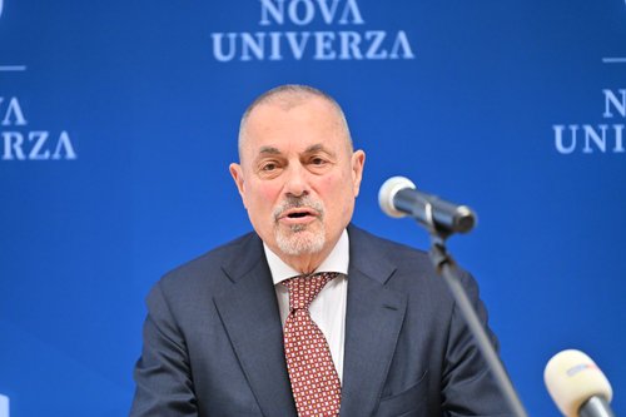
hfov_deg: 10.3
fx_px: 3476
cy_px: 208
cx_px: 313
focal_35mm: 200
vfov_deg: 6.9
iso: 3200
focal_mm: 200
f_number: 2.8
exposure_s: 1/640
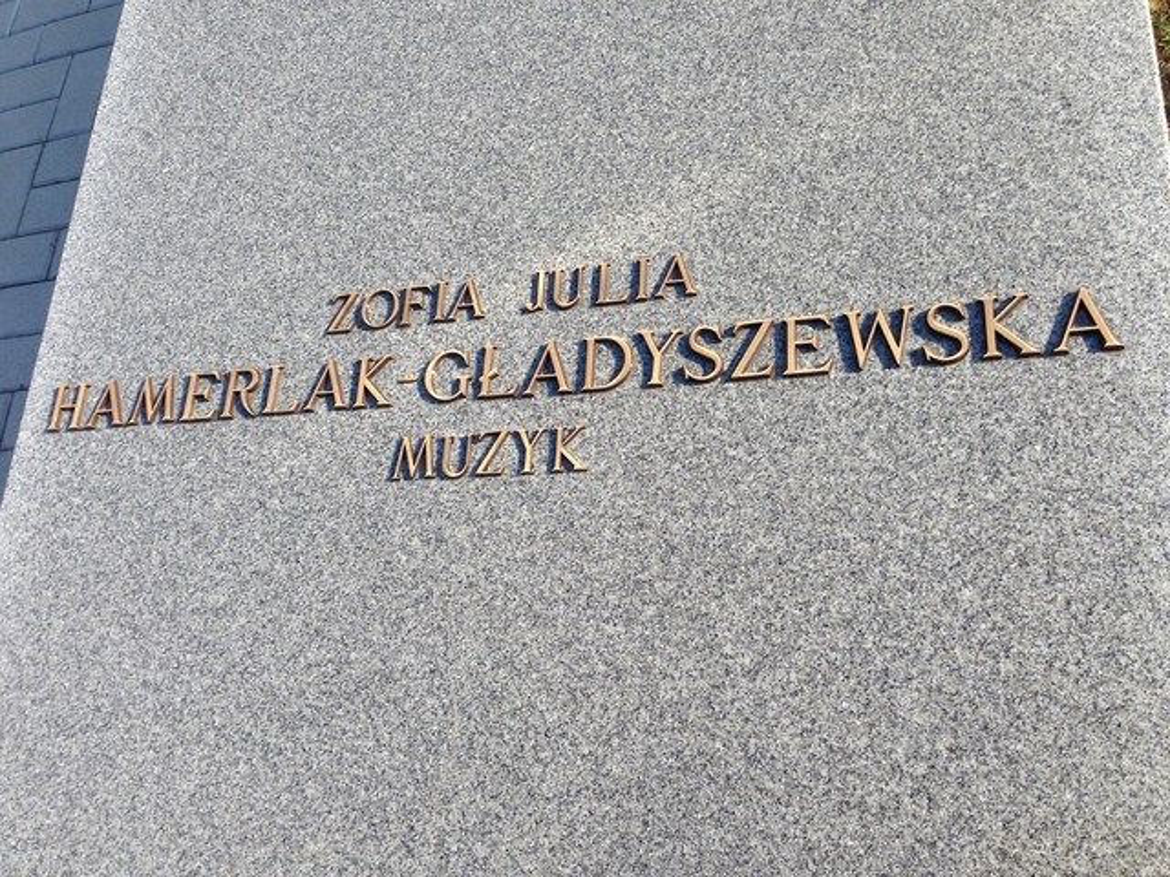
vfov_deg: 42.9
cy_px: 438
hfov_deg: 55.4
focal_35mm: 33
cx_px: 585
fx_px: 1115
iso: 50
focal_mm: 4.12
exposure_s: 1/686
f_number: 2.4
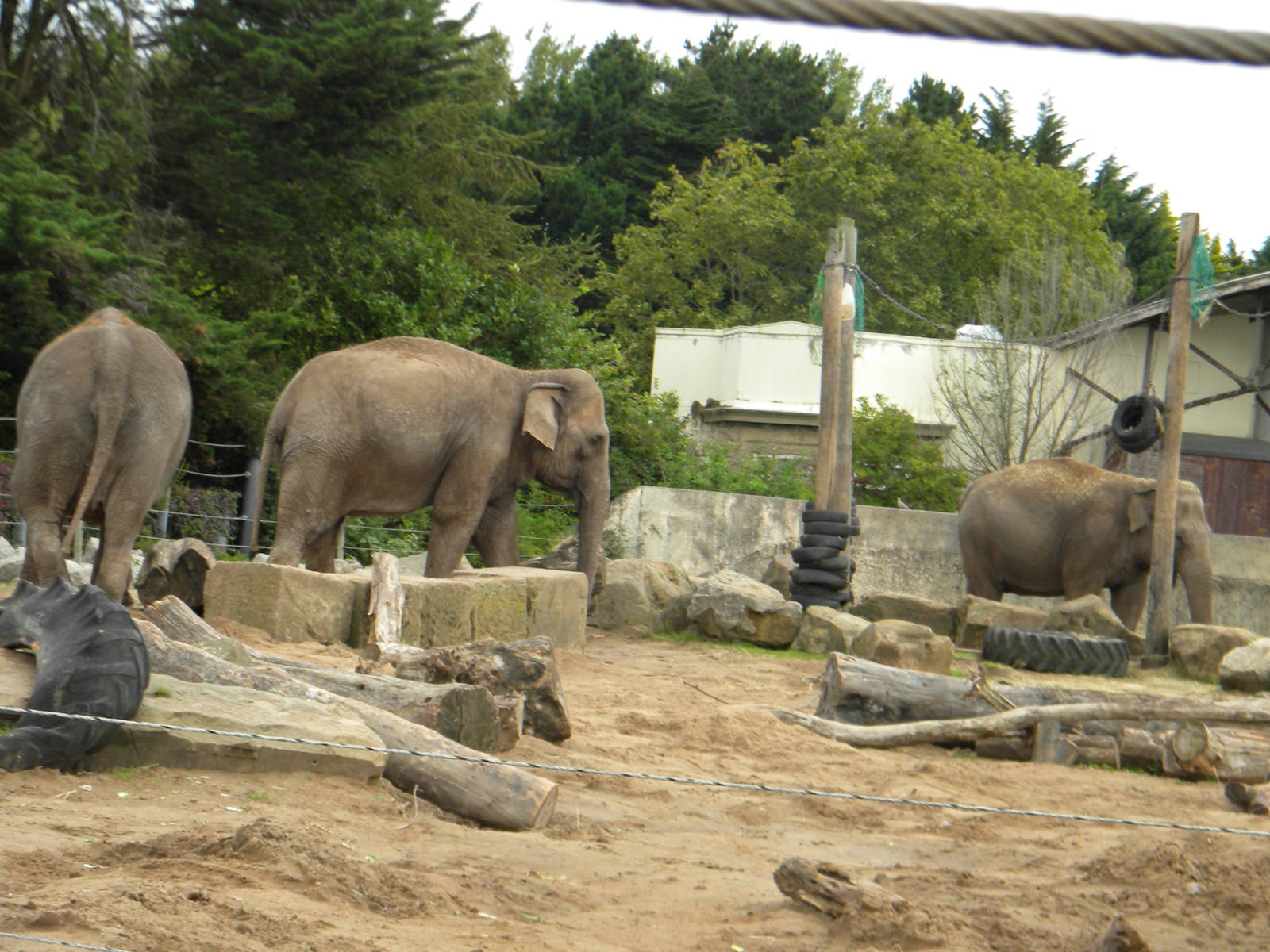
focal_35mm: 83
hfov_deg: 23.6
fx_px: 3045
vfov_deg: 17.8
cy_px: 476
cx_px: 635
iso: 80
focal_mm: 15.1
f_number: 4.5
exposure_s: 1/162
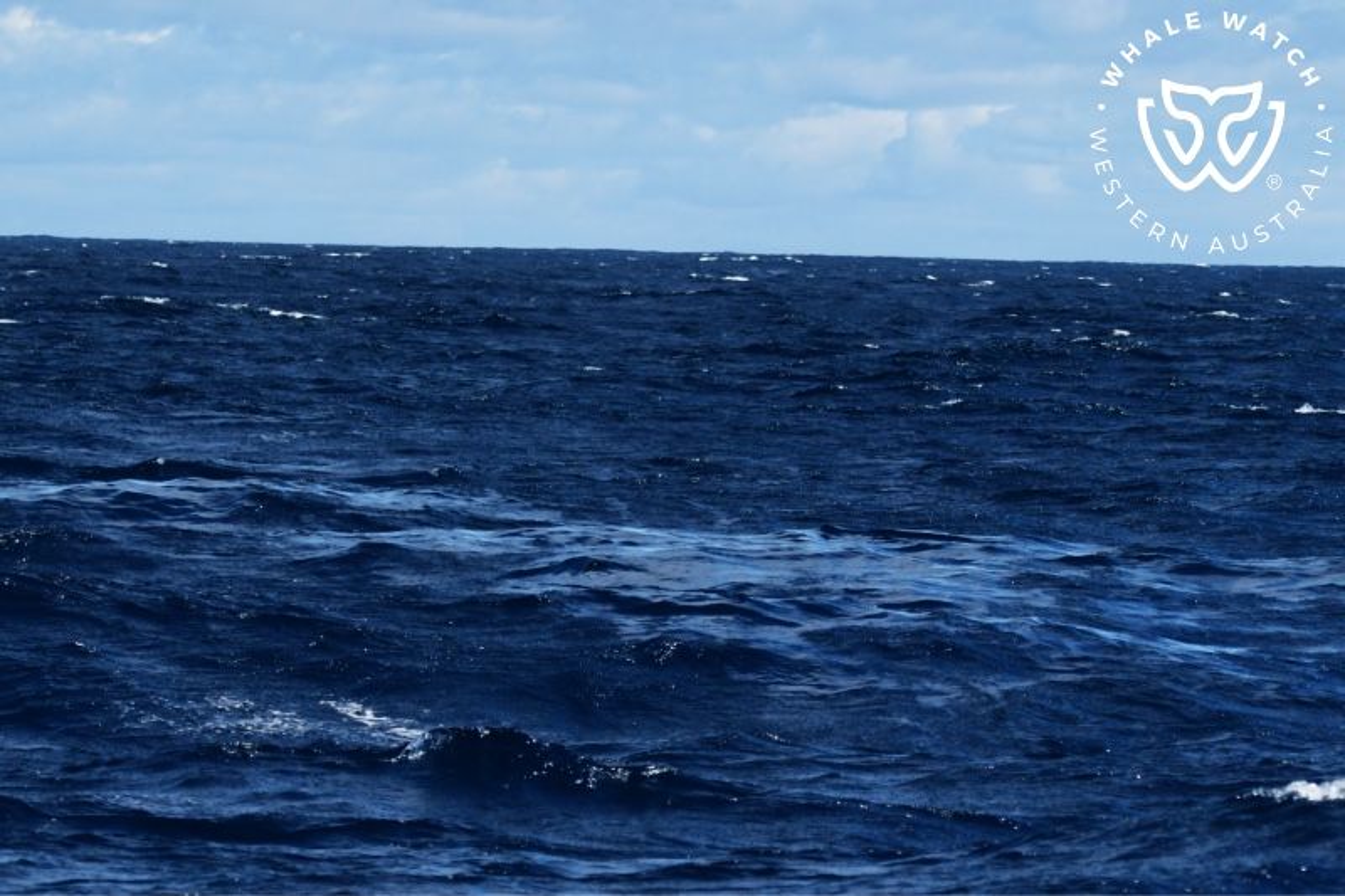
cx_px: 672
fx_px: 6350
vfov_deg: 8.1
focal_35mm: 170
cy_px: 448
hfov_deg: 12.1
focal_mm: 170
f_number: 5.6
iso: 800
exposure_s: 1/8000
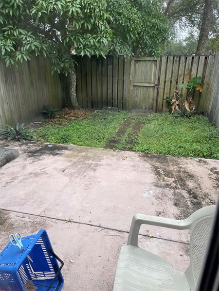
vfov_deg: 67.3
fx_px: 219
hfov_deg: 53.1
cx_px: 110
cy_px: 146
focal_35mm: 26
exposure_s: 1/769
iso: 32
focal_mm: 4.2
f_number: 1.6
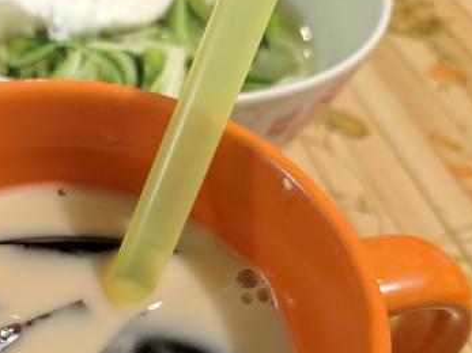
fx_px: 654
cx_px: 75
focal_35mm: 48
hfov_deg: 37.8
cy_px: 288
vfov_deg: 29.5
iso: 637
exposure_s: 1/30
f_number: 2
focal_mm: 4.67
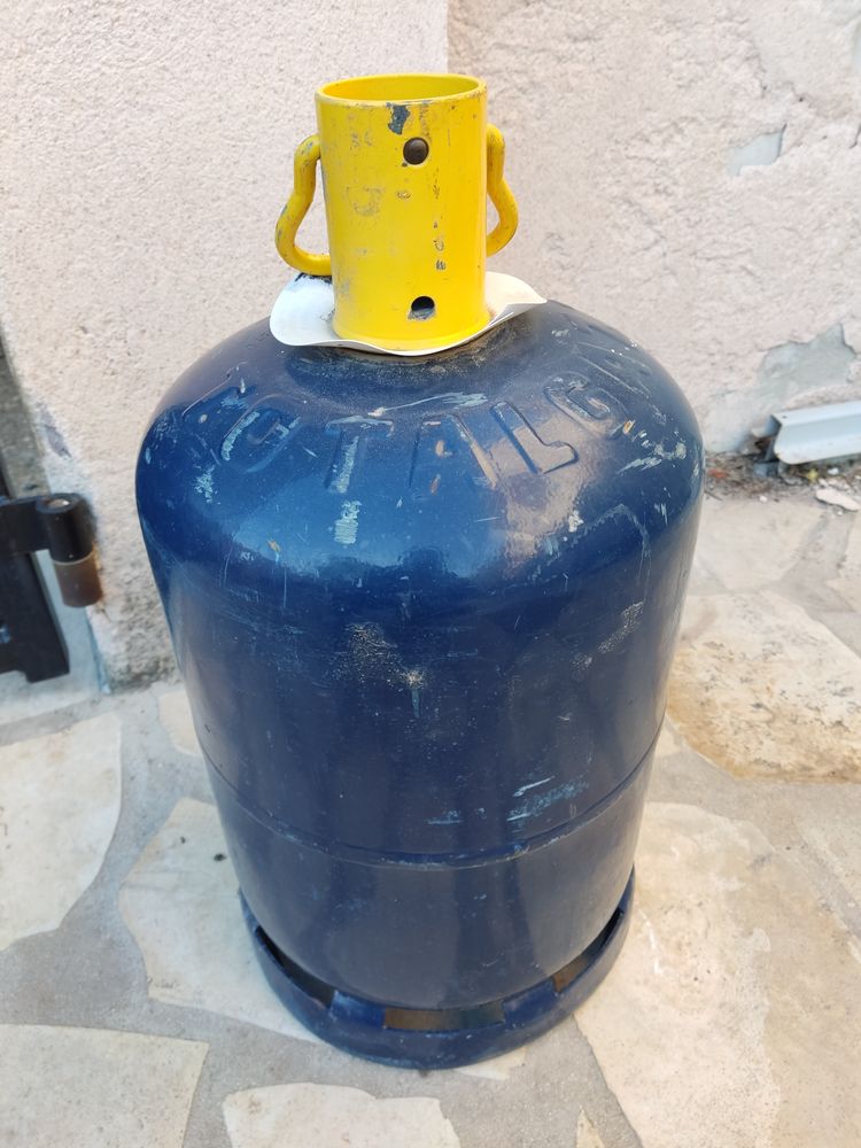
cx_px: 430
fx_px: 829
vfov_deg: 69.4
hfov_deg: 54.9
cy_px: 574
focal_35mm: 25
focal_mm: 4.71
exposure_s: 1/100
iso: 77
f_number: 1.79
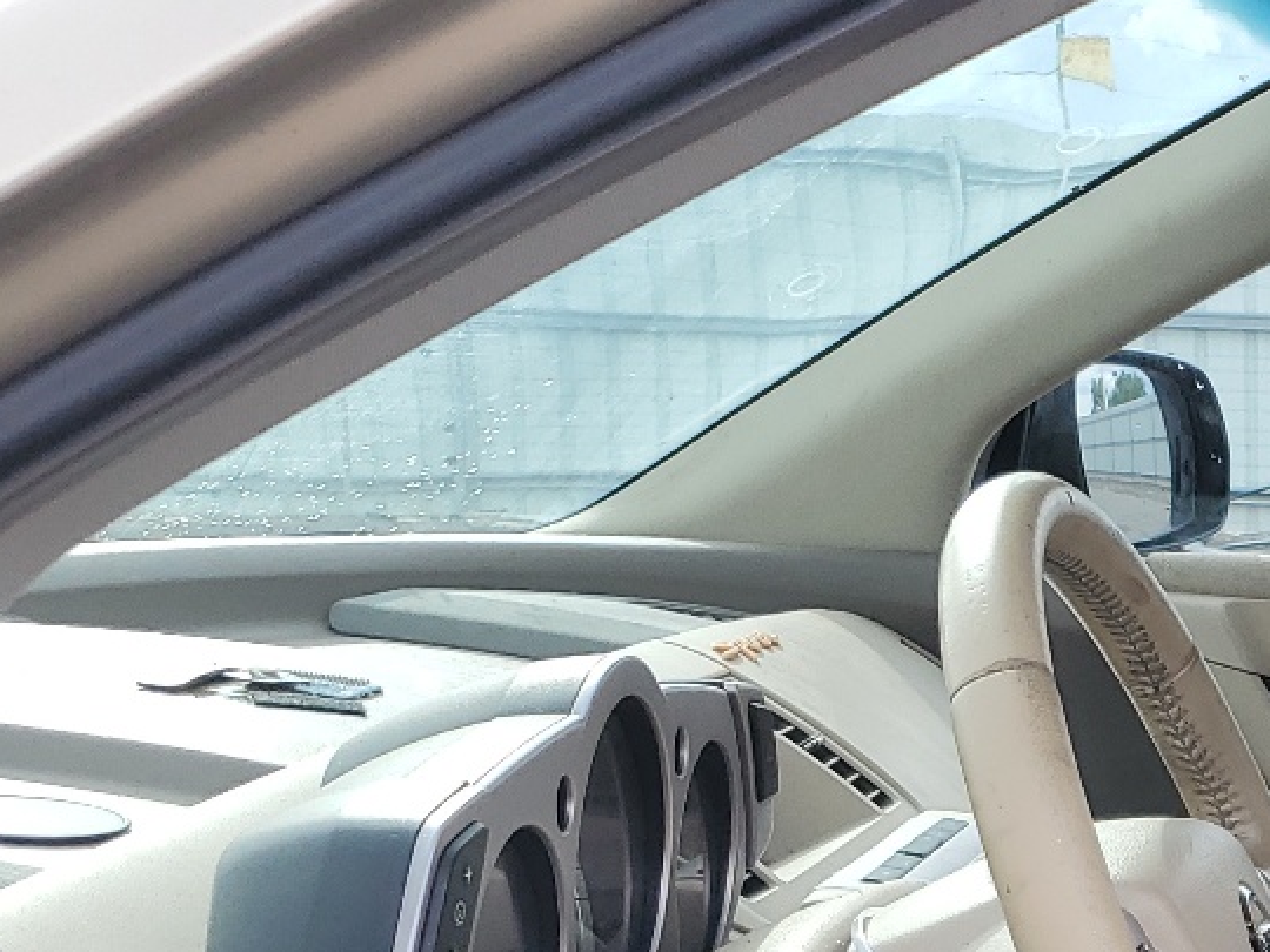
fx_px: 2825
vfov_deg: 17.9
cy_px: 1251
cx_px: 1519
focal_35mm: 77
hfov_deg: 23.2
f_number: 1.5
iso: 50
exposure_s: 1/714
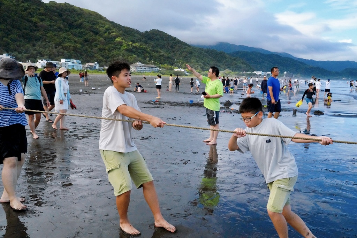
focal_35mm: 31
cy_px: 119
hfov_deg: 60.3
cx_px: 178
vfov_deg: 42.3
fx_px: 307
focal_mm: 31
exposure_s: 1/4000
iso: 6400
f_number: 11
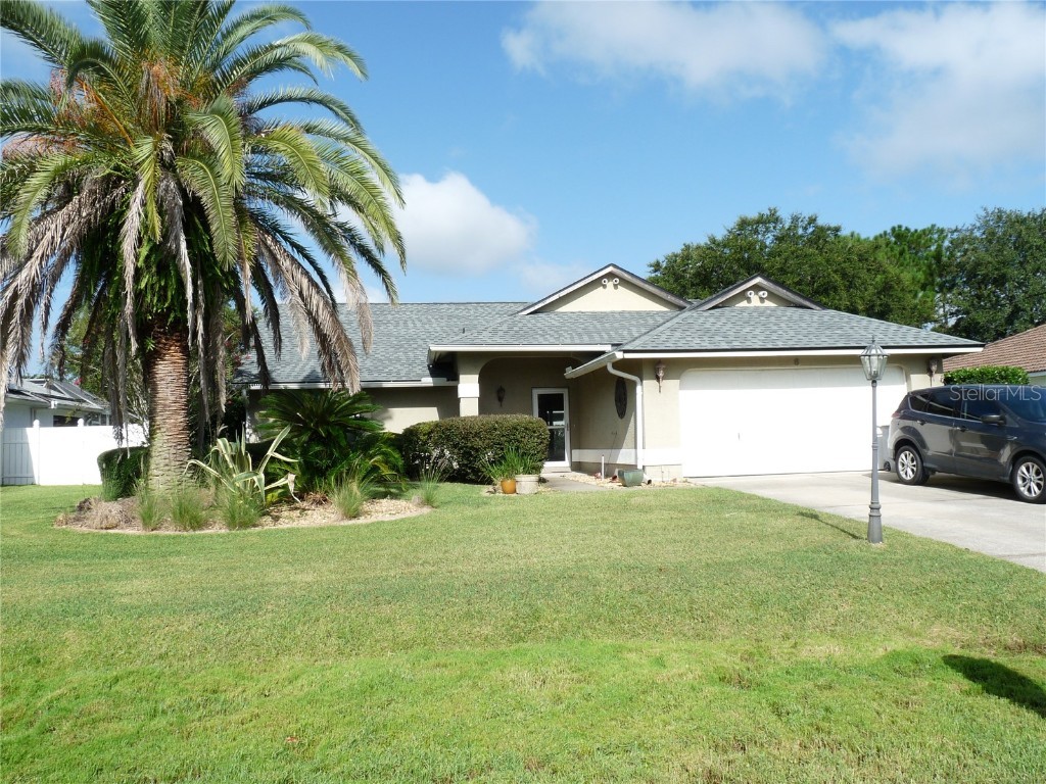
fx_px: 816
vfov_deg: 51.4
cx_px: 523
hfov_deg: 65.3
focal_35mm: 27
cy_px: 392
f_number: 5.6
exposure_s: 1/320
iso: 100
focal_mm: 4.8
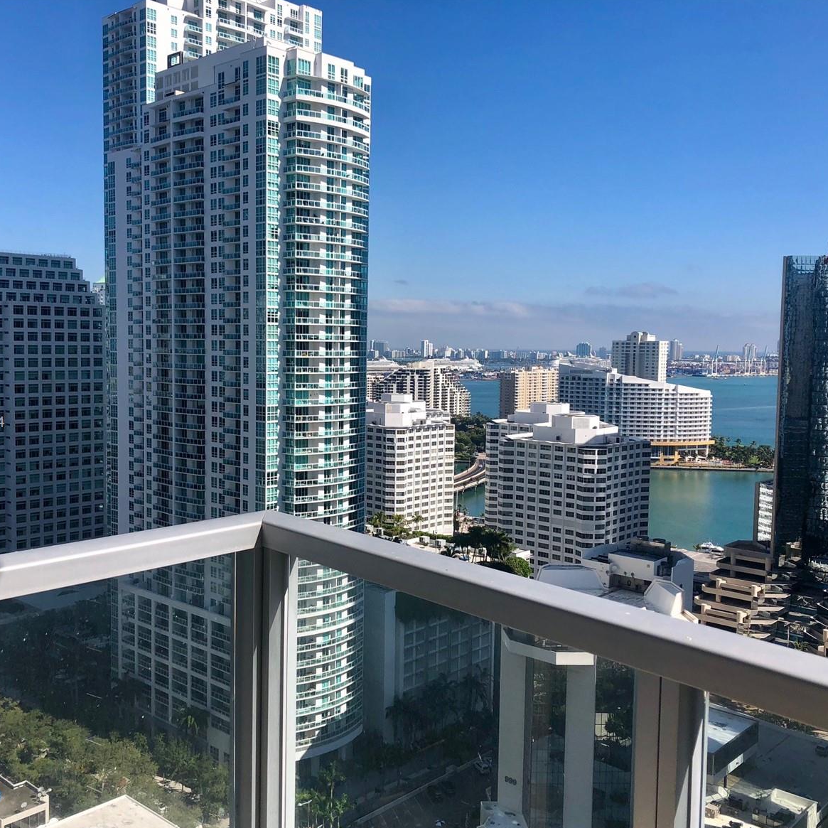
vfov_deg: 48.4
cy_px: 424
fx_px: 920
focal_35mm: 34
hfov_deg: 48.3
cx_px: 346
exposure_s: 1/2433
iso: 20
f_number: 1.8
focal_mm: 3.99
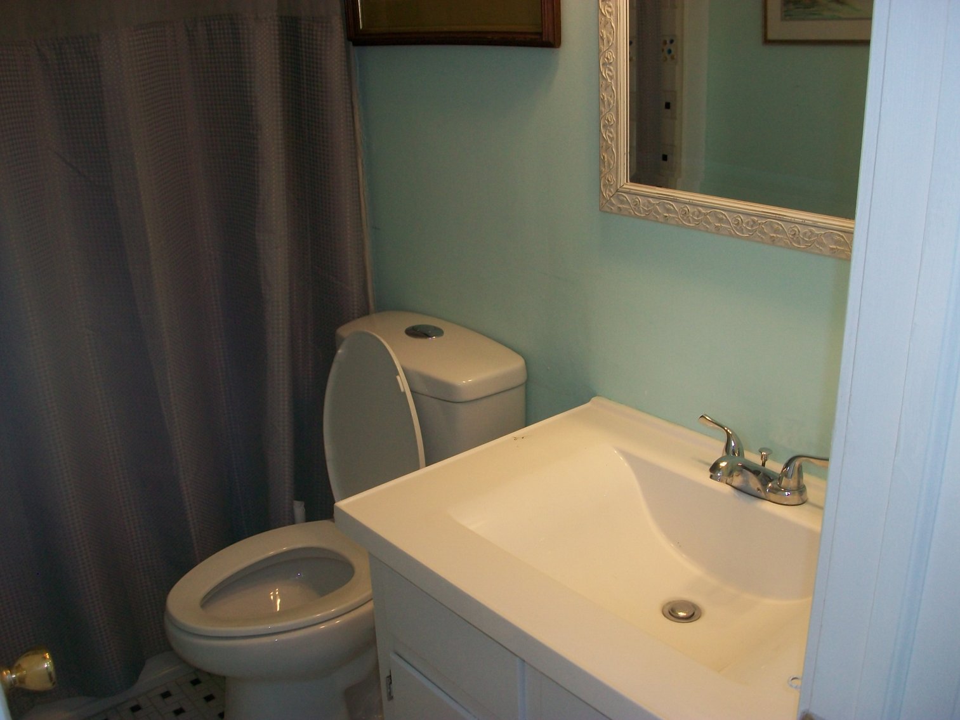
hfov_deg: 54.0
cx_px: 480
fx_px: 943
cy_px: 360
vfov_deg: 41.8
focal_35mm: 34
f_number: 2.8
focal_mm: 5.7
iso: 80
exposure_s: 1/80
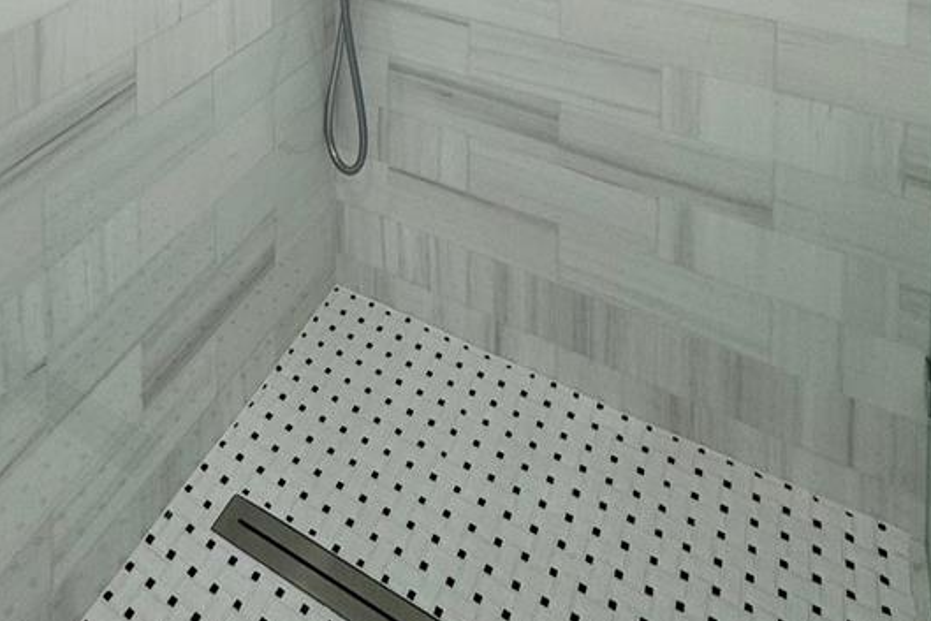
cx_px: 354
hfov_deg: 56.6
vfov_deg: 27.1
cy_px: -324
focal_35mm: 33
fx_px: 854
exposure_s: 1/120
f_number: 2.2
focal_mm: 2.22
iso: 64
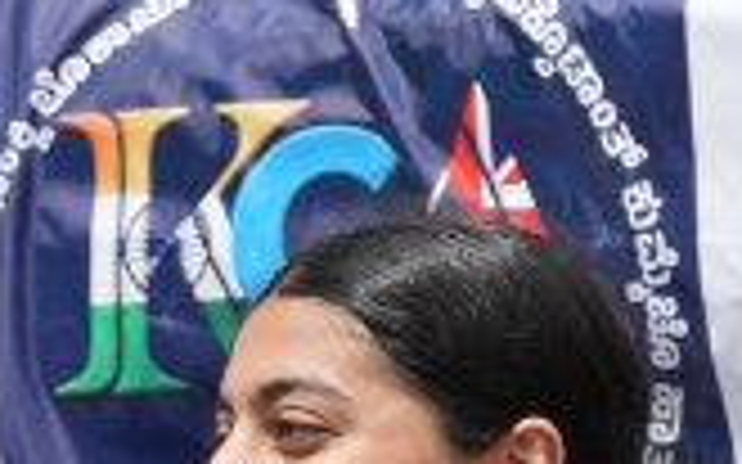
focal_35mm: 253
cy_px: 448
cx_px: 1255
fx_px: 5107
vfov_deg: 5.2
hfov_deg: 8.1
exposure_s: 1/4000
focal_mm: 40.1
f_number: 2.8
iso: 250
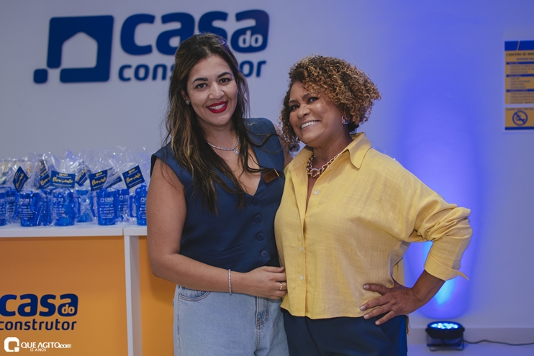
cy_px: 178
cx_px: 267
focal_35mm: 52
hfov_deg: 37.8
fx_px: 779
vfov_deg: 25.8
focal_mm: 35
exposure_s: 1/200
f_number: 2.8
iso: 500
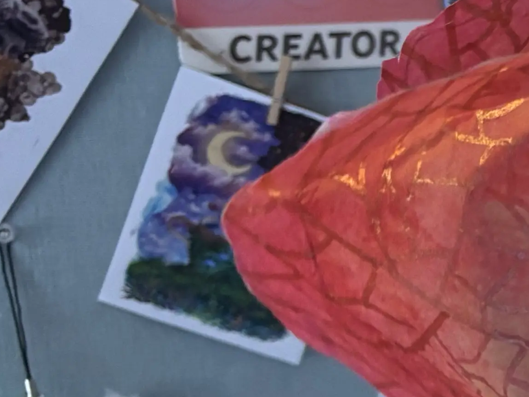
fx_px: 1971
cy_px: 420
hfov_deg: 12.8
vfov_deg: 11.3
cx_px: 1148
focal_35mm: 129
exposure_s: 1/60
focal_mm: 5.96
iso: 250
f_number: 1.6
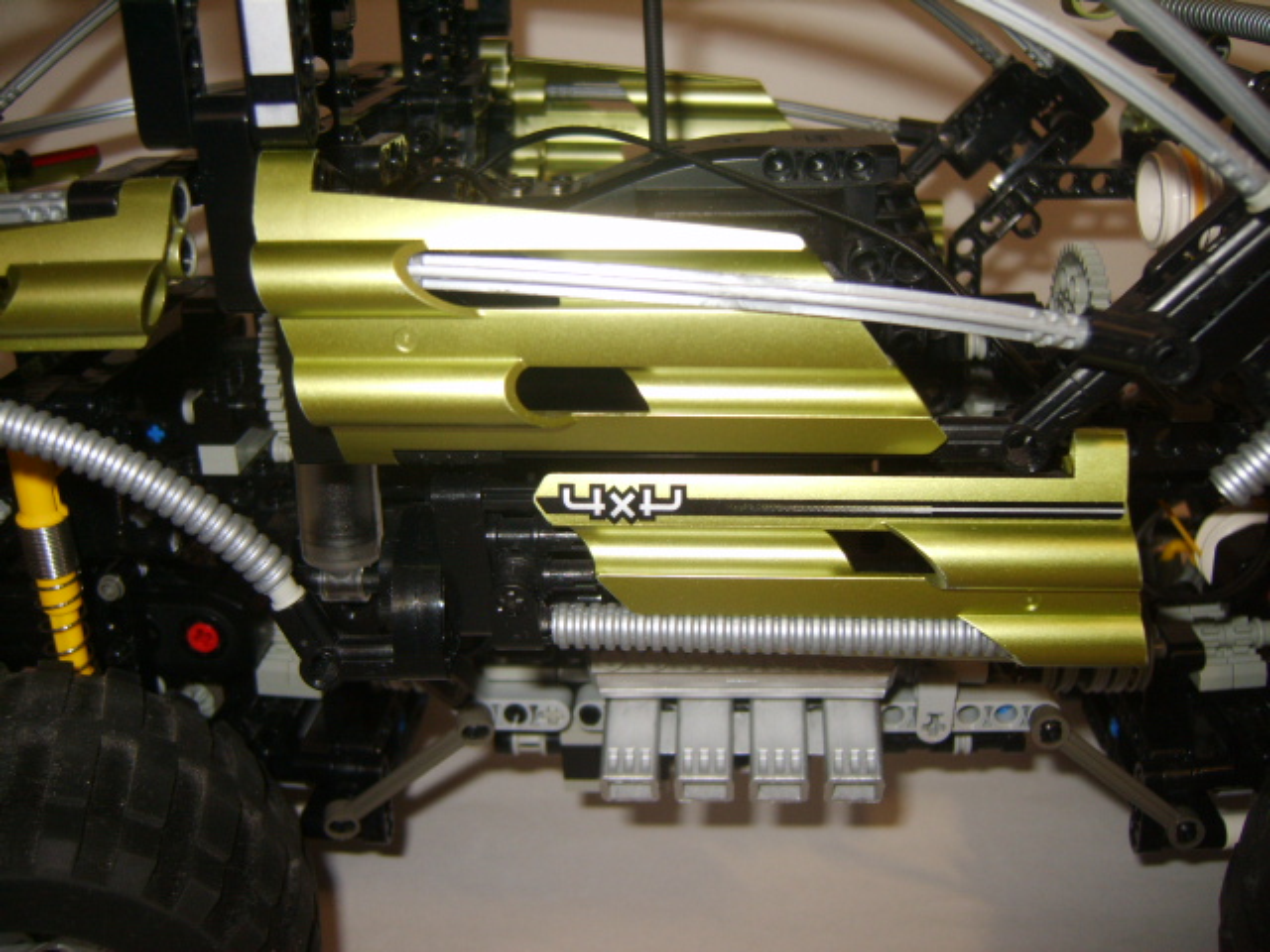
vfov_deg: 40.7
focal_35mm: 35
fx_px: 1284
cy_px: 476
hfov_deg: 52.6
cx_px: 635
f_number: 2.8
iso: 100
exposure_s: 1/30
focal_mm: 7.4
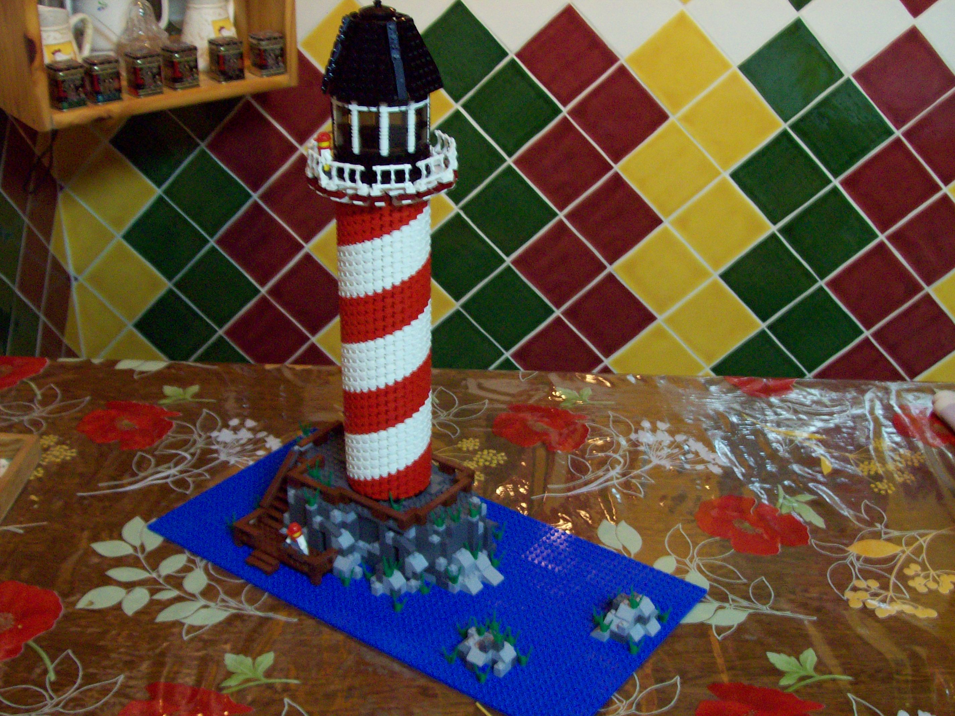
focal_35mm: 45
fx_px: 1241
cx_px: 478
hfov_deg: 42.1
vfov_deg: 32.2
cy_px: 358
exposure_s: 1/8
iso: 160
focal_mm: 7.6
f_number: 3
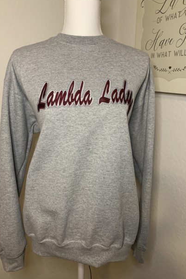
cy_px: 138
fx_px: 217
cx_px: 87
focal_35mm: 28
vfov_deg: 65.4
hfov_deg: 46.4
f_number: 1.8
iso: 200
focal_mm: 4.25
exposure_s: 1/60
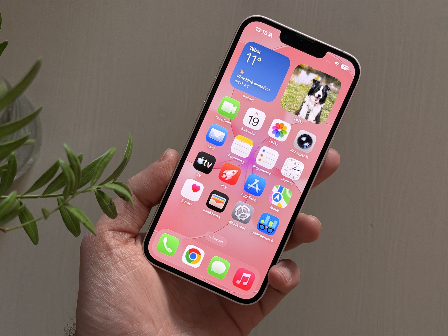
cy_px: 168
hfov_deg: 39.7
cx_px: 224
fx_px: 621
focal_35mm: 48
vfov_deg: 30.3
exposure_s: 1/60
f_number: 1.78
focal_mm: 6.76
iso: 200
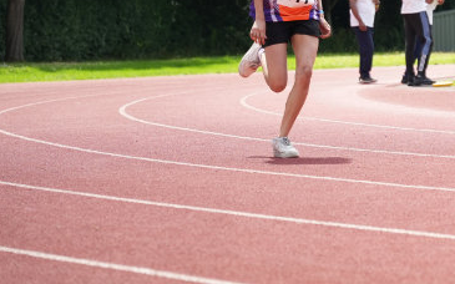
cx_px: 593
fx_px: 2480
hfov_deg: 10.3
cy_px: -39
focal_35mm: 200
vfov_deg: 6.5
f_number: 2.8
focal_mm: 70
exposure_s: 1/1600
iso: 250
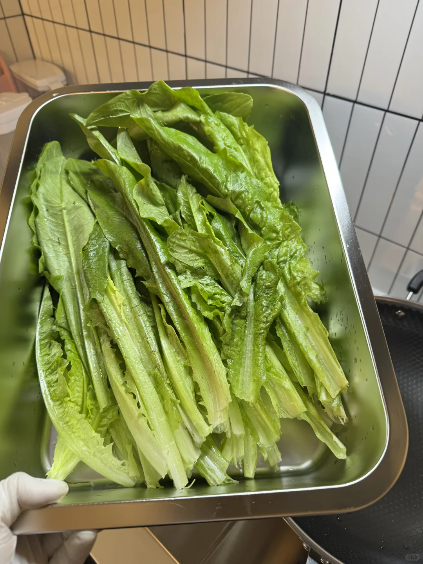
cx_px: 212
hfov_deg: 56.8
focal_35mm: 24
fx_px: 391
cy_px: 282
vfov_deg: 71.6
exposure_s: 1/50
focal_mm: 6.76
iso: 125
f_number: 1.78
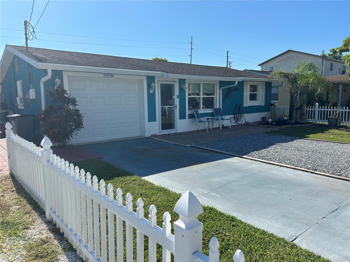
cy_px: 131
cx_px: 175
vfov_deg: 53.1
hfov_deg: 67.3
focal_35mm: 26
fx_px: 263
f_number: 1.5
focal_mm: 5.7
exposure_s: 1/4831
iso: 50
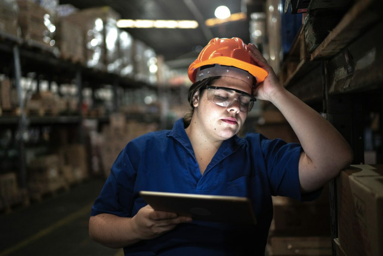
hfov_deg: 54.4
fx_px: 372
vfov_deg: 37.9
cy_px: 128
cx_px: 192
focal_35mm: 35
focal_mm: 35
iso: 800
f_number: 1.4
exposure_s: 1/160
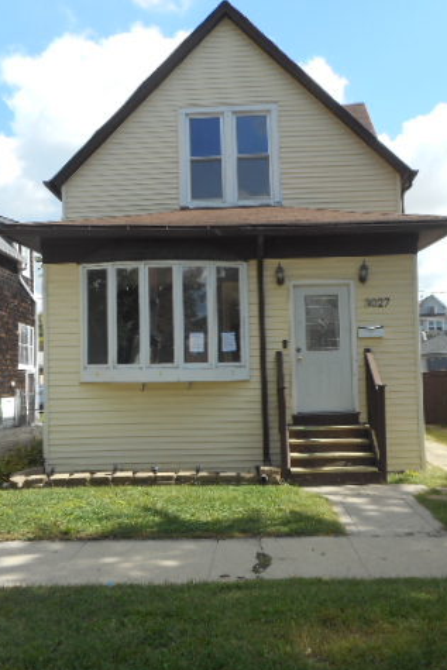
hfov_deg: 37.9
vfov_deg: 54.4
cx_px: 238
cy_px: 337
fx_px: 651
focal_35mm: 35
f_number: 3.7
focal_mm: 4.5
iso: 80
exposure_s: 1/400
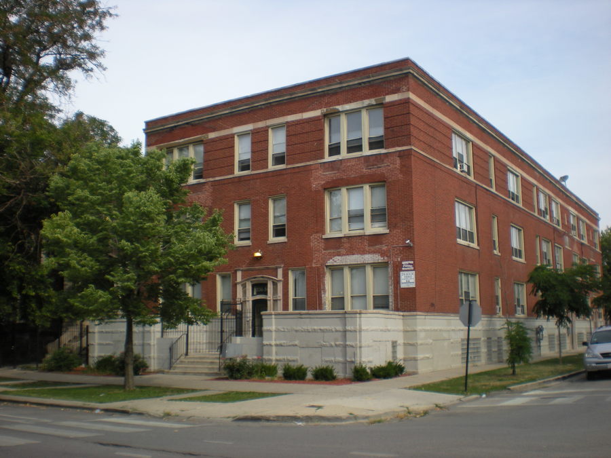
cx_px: 306
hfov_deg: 49.0
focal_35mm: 38
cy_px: 229
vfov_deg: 37.7
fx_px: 671
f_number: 4.6
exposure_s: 1/284
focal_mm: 6.3
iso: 64
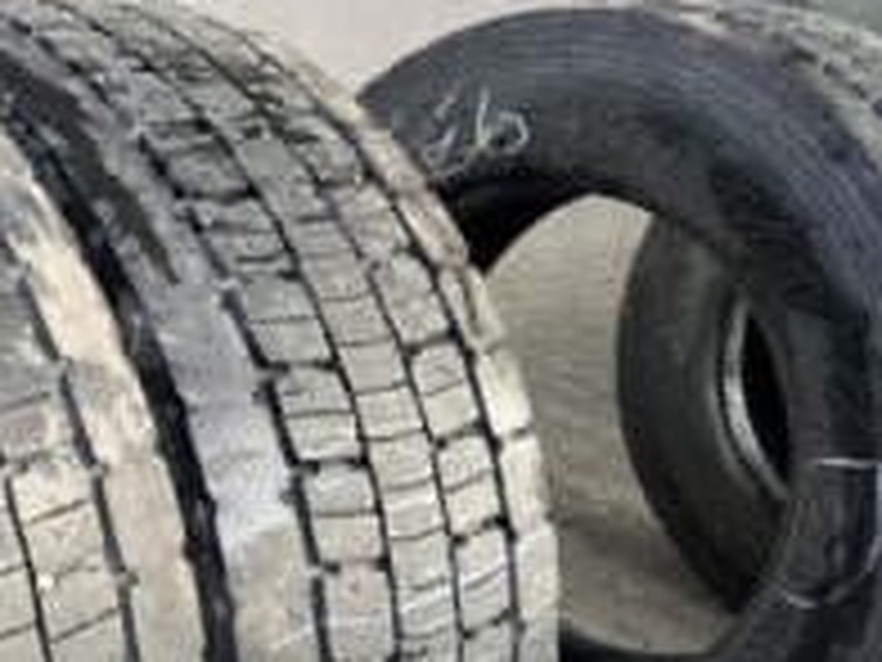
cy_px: 615
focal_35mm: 57
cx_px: -9
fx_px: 1452
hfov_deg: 31.2
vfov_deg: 24.8
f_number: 1.8
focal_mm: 4.25
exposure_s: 1/104
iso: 125
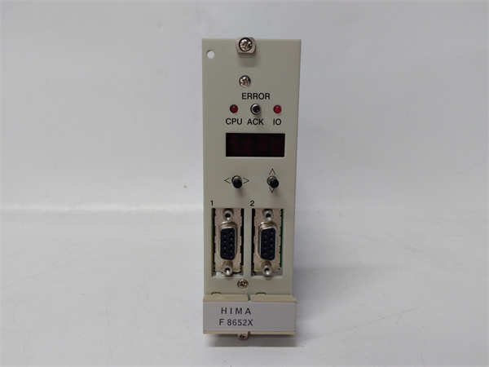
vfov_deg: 51.4
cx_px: 244
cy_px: 184
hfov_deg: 65.3
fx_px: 381
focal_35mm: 27
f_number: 2
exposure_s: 1/30
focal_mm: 3.79
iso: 133
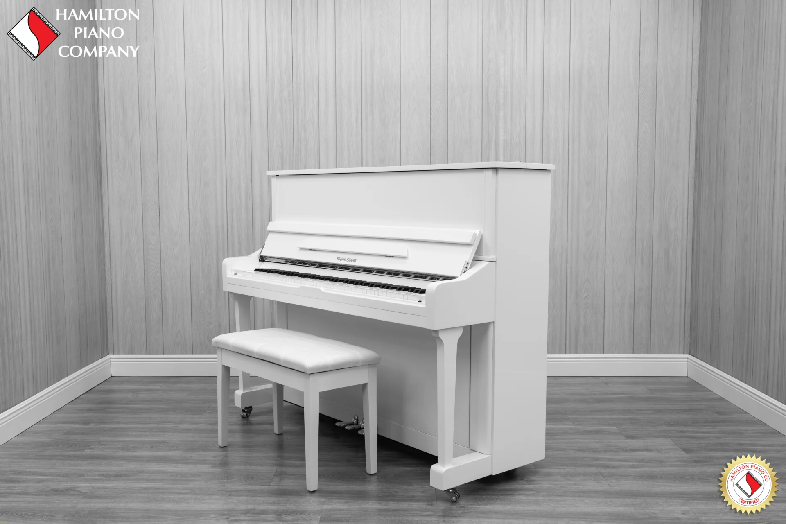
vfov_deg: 37.9
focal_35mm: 35
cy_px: 262
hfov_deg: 54.4
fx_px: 764
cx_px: 393
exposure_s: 1/3
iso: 100
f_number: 10
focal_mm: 35
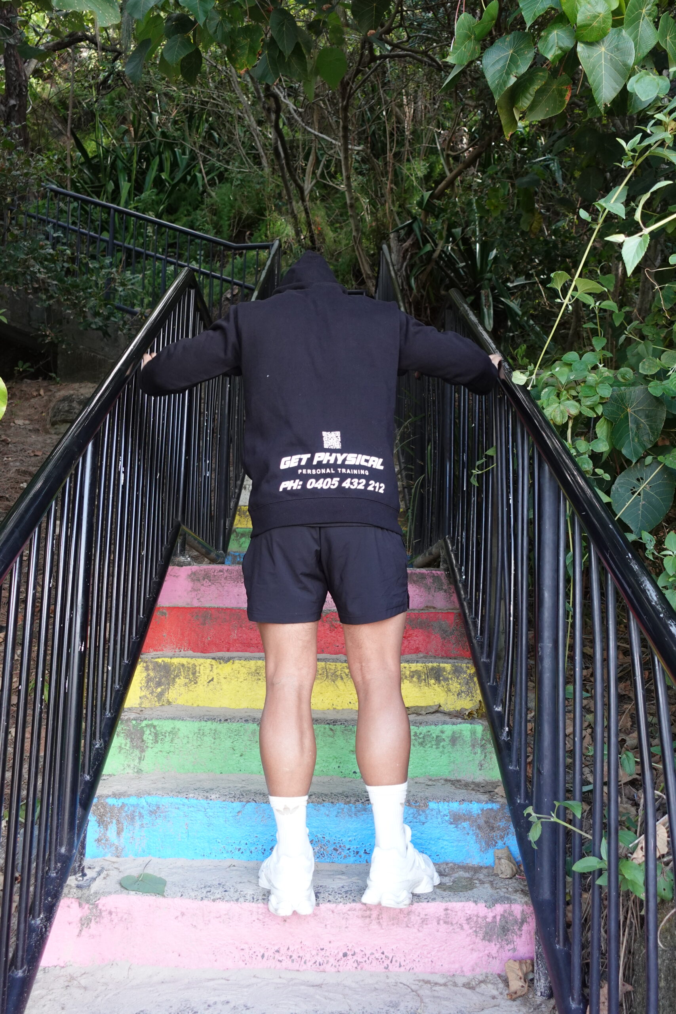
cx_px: 338
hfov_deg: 42.3
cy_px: 507
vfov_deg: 60.3
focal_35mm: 31
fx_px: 873
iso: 500
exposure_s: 1/200
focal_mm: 11.92
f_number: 2.8
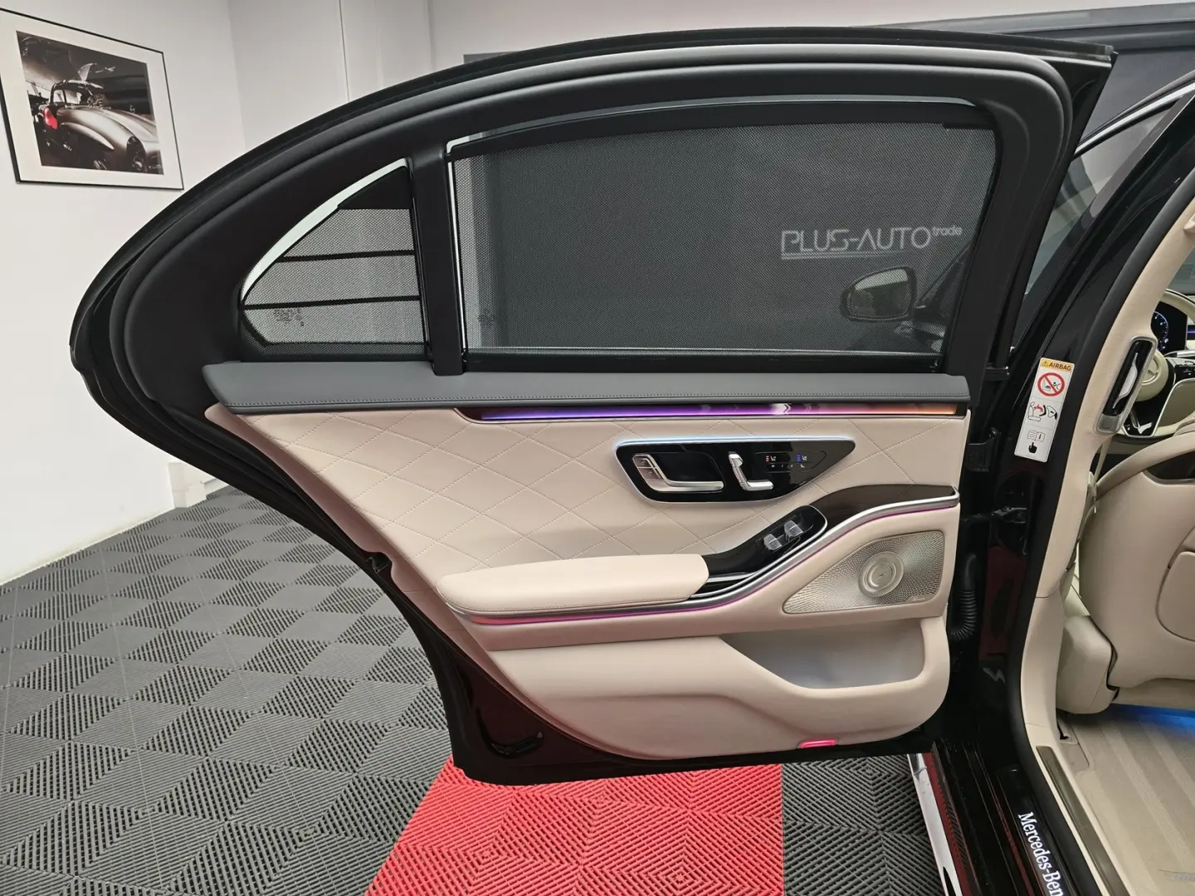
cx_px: 598
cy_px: 448
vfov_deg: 58.9
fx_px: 794
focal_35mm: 23
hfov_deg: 73.9
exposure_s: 1/100
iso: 160
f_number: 1.7
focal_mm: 6.3
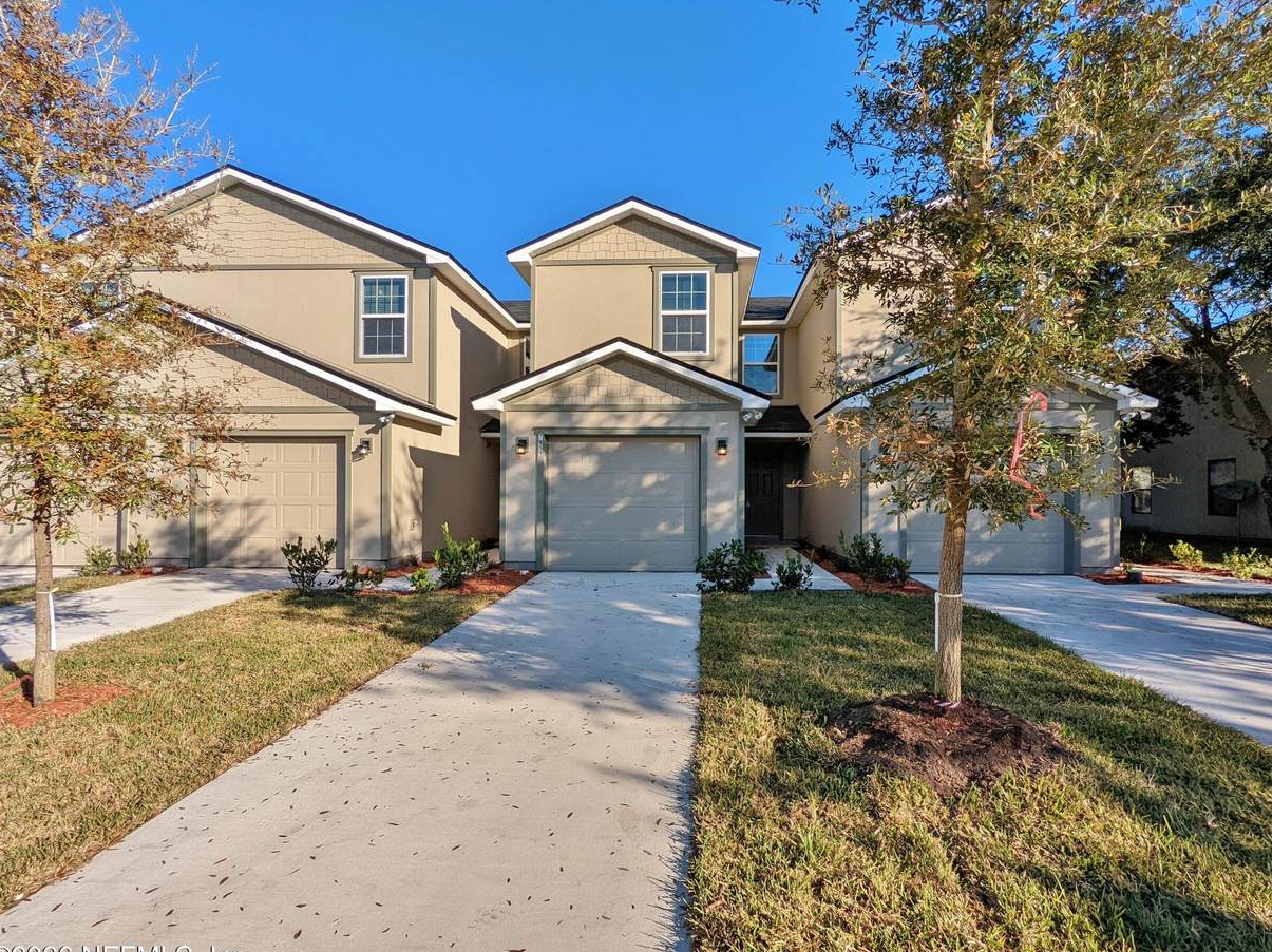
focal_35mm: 17
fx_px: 624
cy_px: 497
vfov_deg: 74.6
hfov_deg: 91.0
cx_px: 663
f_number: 2.2
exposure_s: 1/1222
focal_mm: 2.35
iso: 44
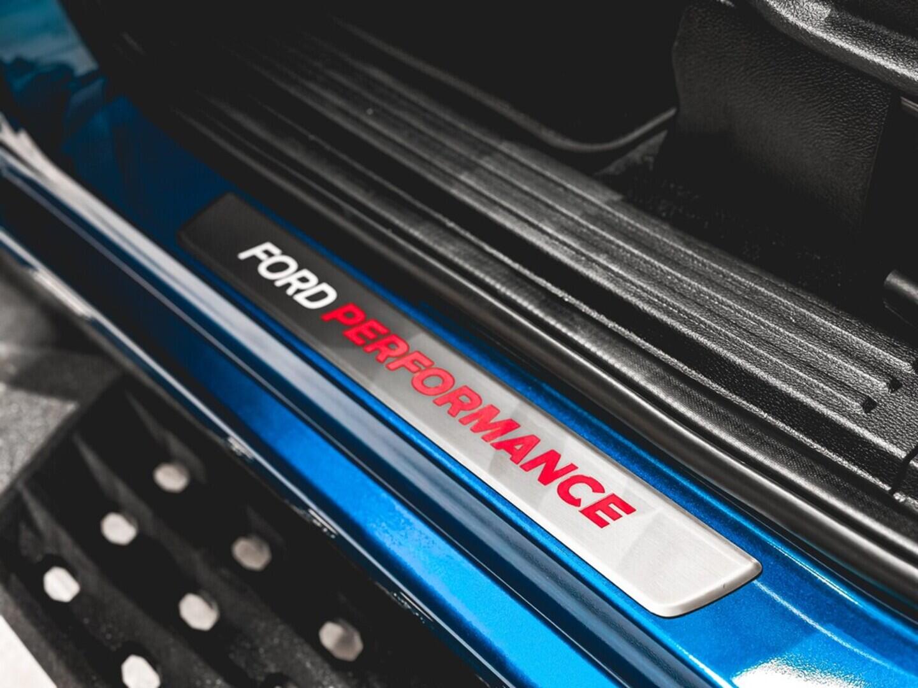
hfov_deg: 39.7
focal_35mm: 48
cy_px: 344
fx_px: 1273
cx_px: 459
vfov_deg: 30.3
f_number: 1.8
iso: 250
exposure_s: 1/60
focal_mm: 6.86
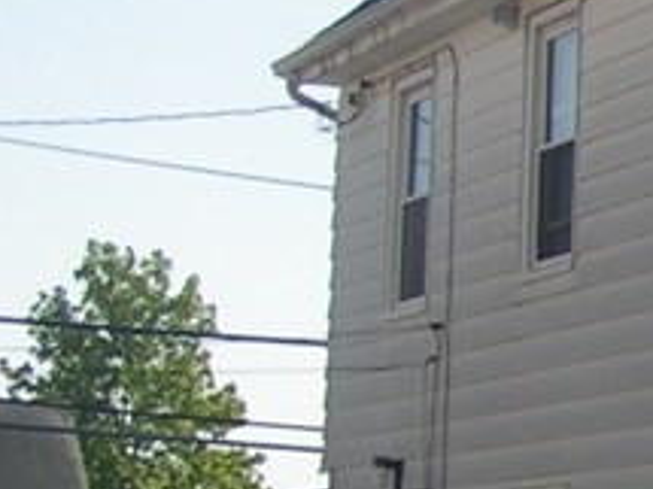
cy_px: 465
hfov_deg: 10.3
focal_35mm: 181
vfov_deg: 8.2
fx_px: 3412
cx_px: 1154
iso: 50
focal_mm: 5.8
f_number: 5.6
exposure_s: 1/320
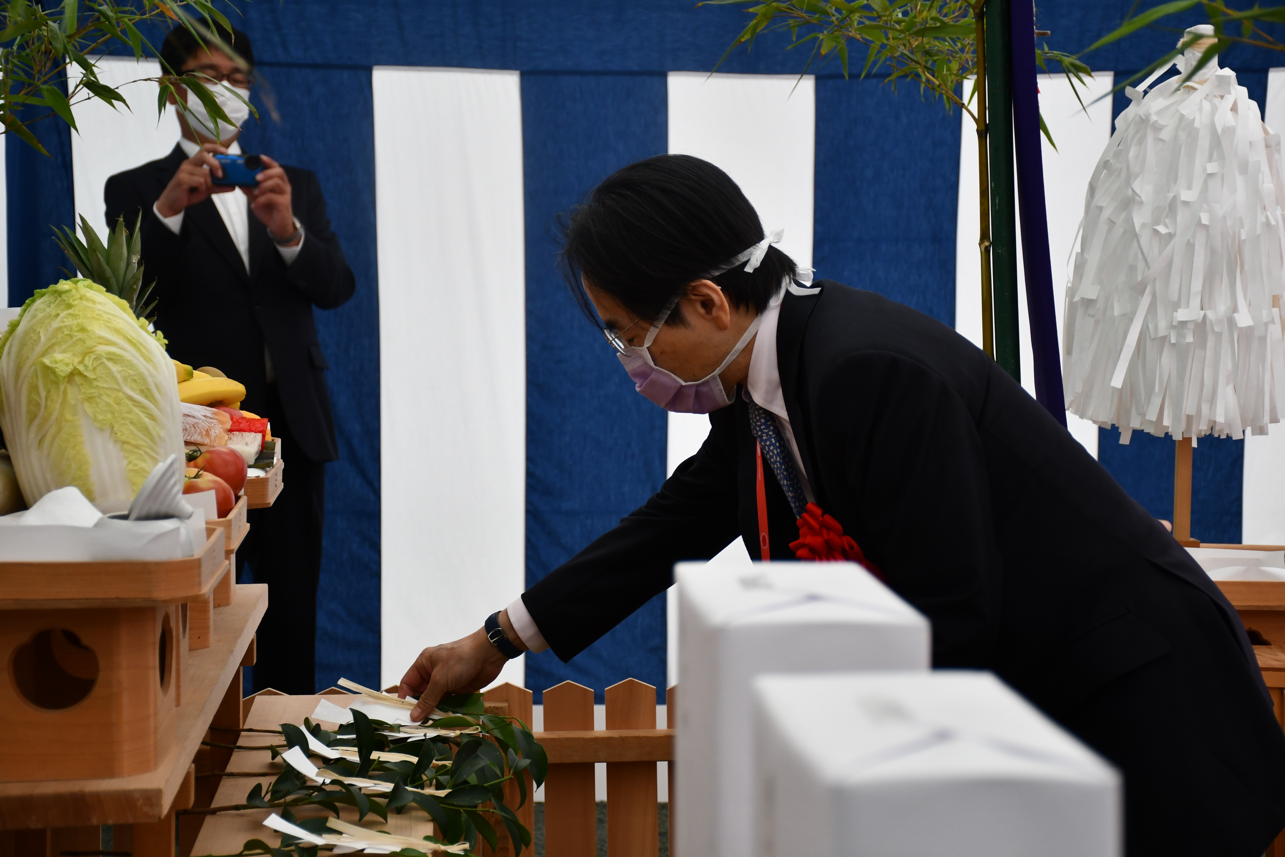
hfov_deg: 26.0
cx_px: 642
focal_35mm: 78
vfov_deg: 17.5
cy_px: 428
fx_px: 2784
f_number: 4.8
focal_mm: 52
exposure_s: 1/250
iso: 720
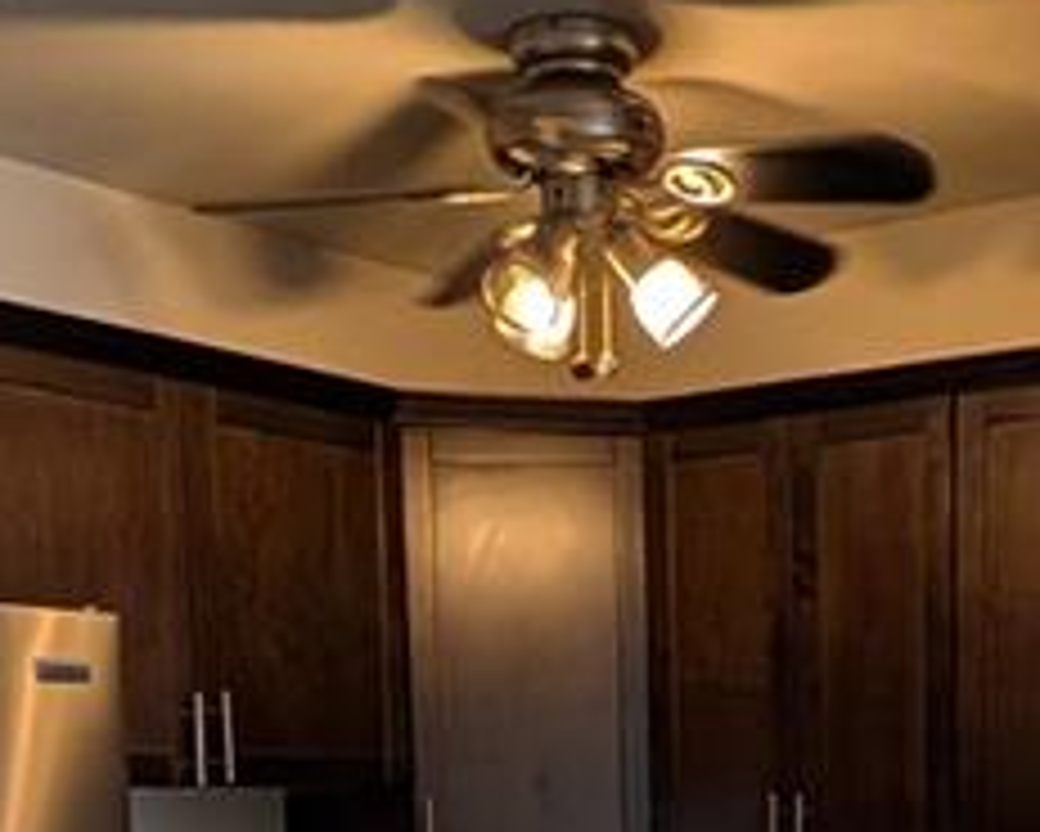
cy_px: 1124
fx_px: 1878
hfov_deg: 30.5
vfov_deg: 22.1
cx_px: 772
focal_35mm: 61
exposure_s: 1/120
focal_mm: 2.02
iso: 169
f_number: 1.7
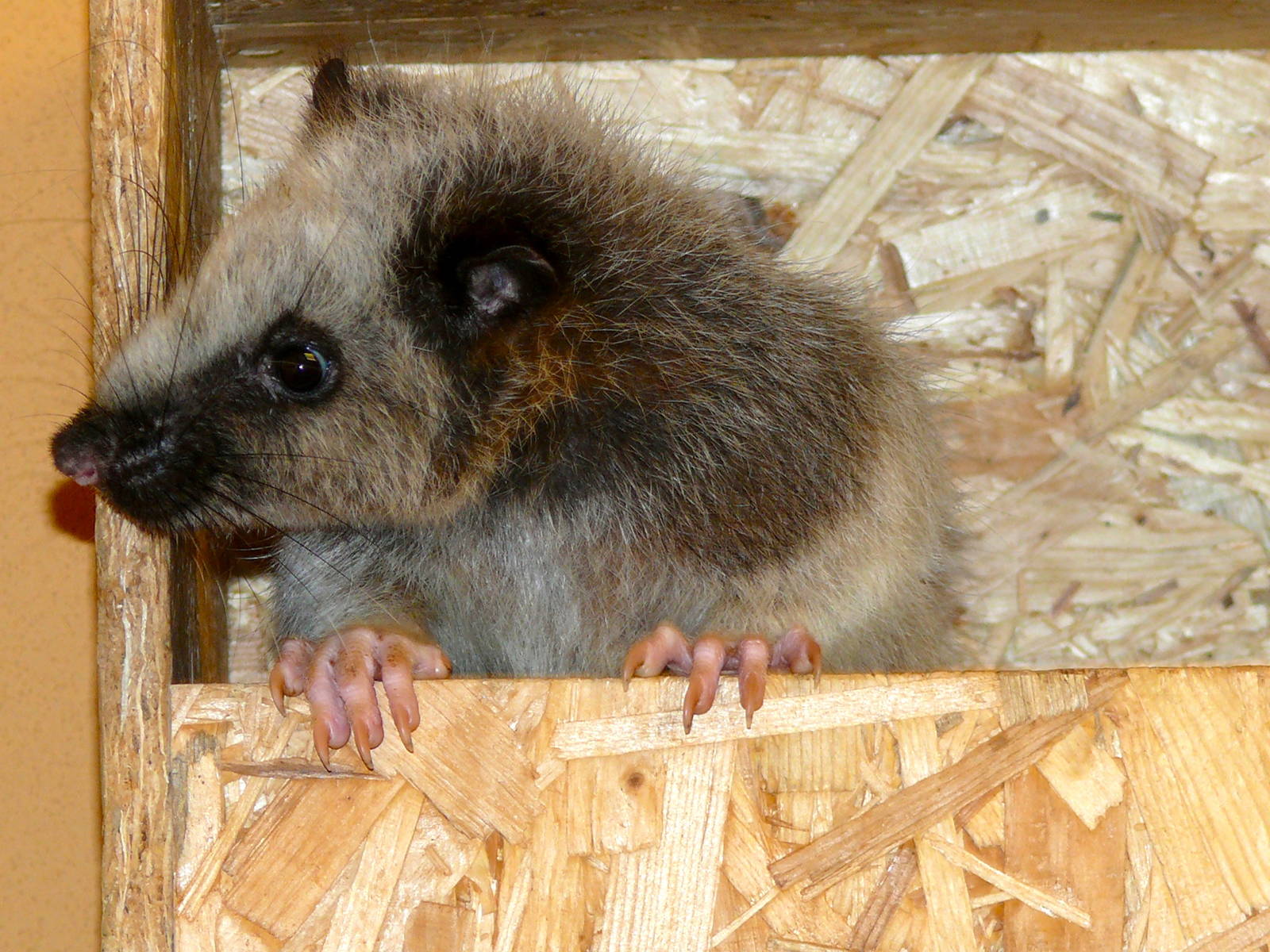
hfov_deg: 6.5
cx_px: 635
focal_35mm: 306
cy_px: 476
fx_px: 11227
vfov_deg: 4.9
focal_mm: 36.4
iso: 100
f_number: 3.6
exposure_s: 1/30
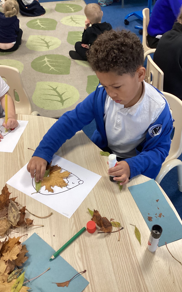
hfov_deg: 38.2
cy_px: 146
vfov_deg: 58.1
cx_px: 106
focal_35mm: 33
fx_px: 262
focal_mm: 3.3
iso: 125
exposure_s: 1/50
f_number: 2.4
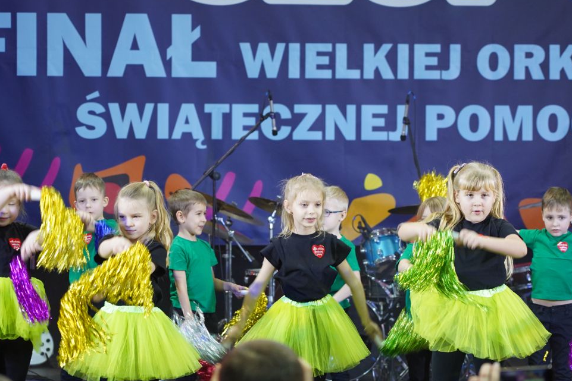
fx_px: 2256
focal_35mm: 142
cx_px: 314
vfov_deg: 9.7
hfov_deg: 14.4
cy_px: 221
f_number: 4.5
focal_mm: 105
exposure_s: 1/100
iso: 2000
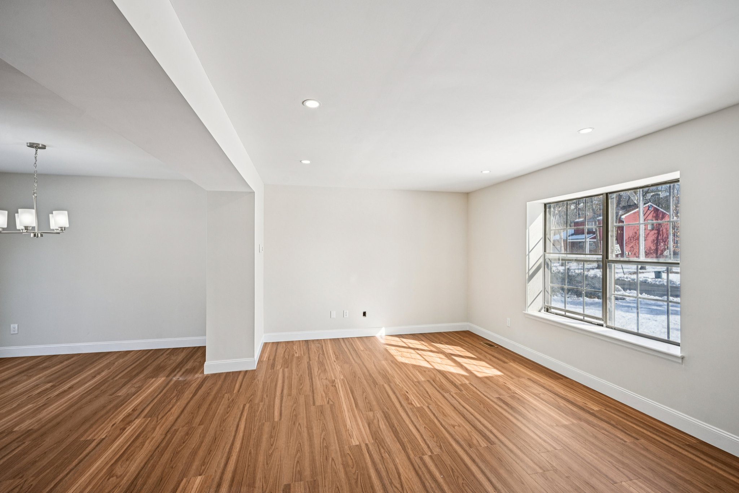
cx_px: 370
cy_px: 246
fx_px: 328
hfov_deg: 96.7
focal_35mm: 16
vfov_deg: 73.7
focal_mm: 16
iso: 400
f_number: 8
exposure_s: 1/200
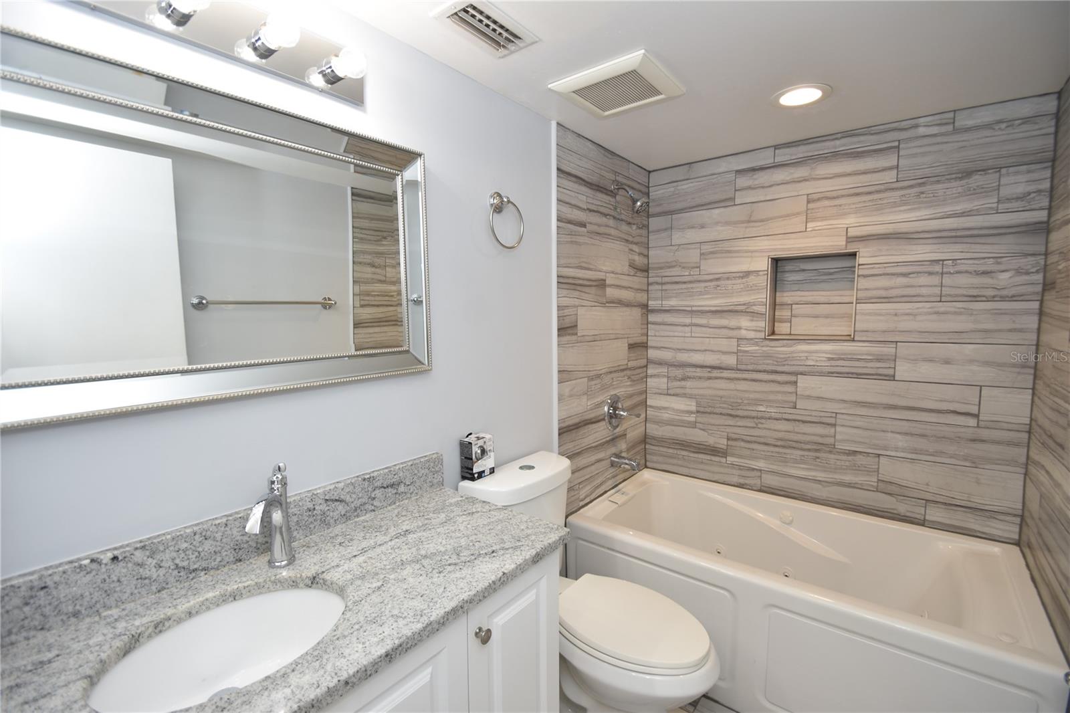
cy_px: 356
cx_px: 535
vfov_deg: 77.3
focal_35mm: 15
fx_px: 446
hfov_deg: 100.4
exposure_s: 1/60
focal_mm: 10
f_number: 4
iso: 200
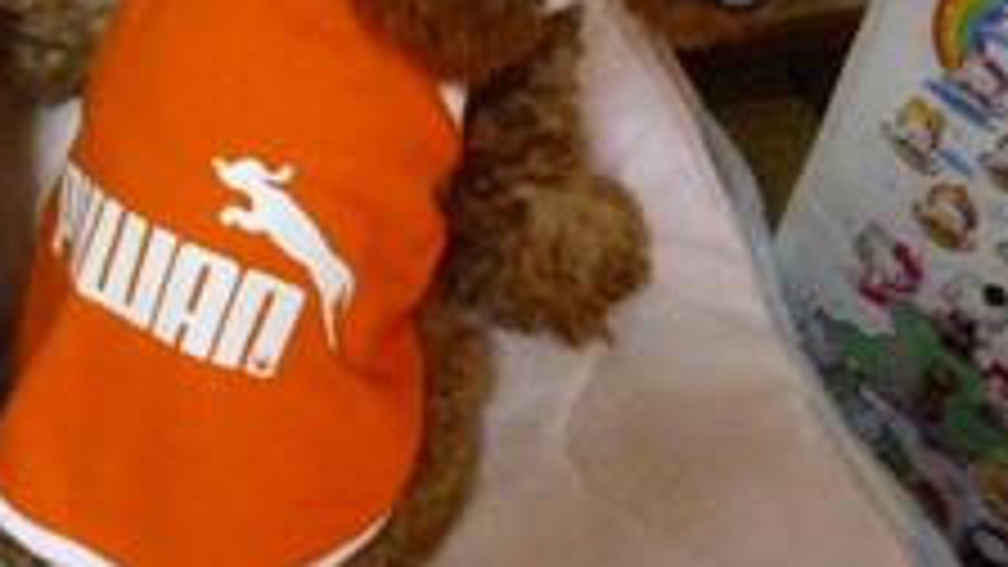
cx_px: 104
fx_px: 1924
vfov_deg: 16.3
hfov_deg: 28.3
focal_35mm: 72
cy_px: -40
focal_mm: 5.5
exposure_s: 1/30
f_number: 2.8
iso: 640
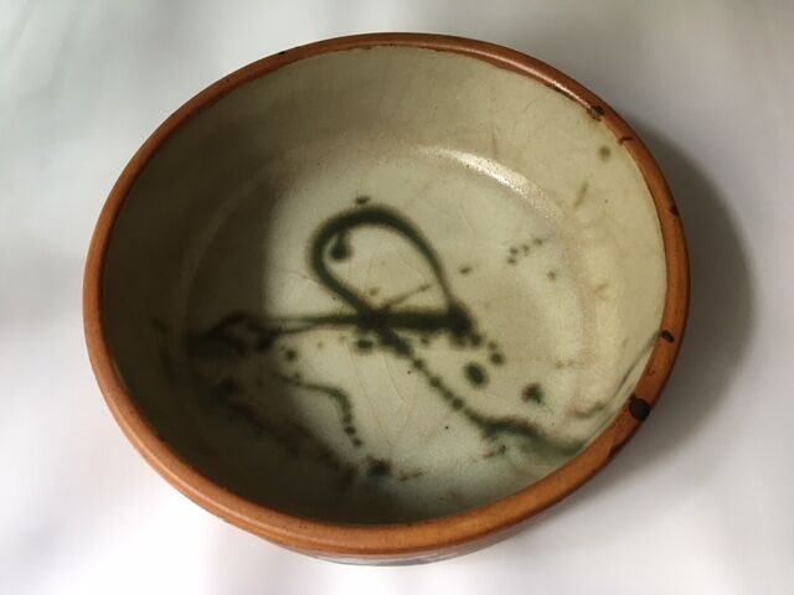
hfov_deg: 61.7
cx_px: 397
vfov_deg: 48.2
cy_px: 298
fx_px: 665
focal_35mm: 29
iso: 32
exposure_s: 1/33
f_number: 2.2
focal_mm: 4.15
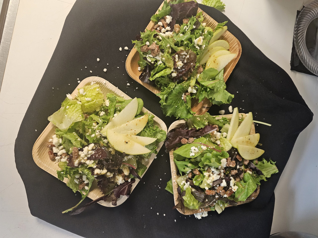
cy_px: 119
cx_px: 159
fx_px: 211
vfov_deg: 58.9
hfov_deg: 73.9
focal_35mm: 23
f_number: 1.7
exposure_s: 1/120
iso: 640
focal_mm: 6.3
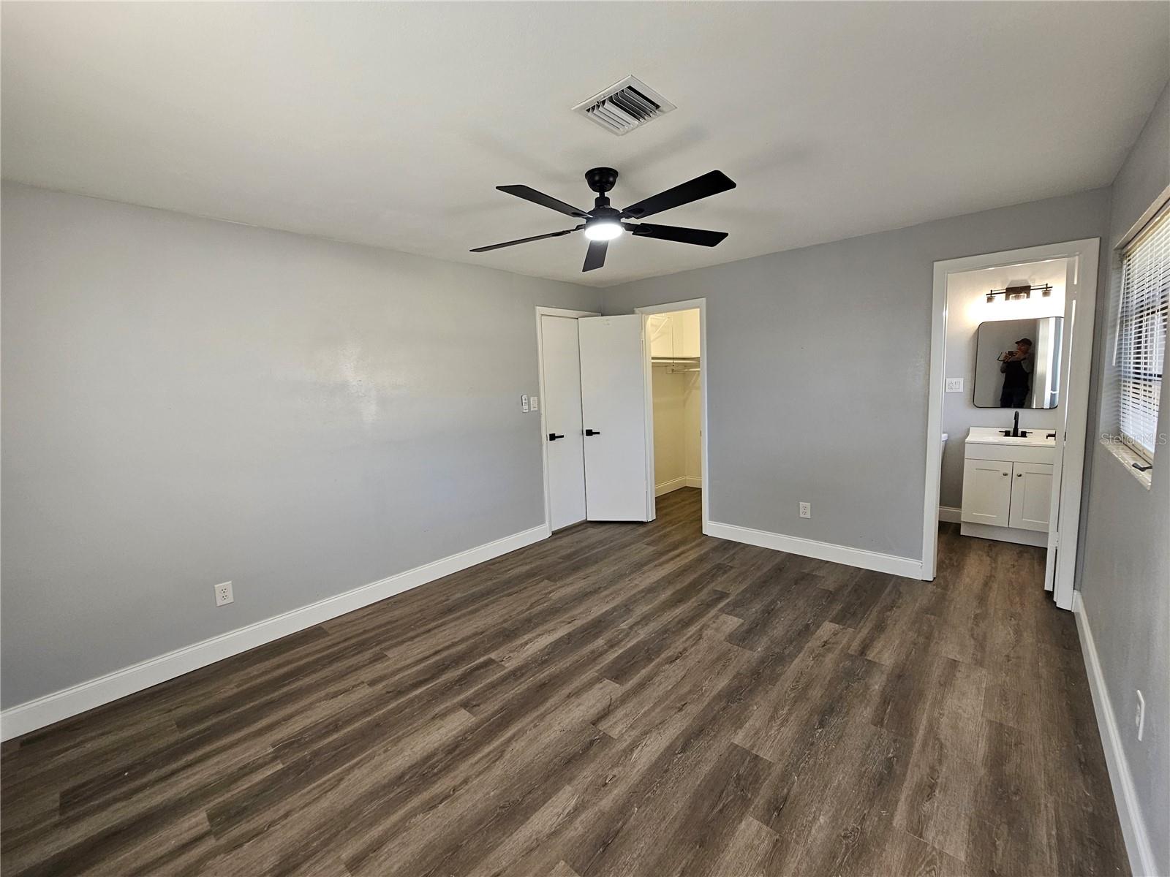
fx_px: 439
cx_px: 585
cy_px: 438
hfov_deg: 106.2
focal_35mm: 13
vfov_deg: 89.9
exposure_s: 1/60
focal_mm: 2.2
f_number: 2.2
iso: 125
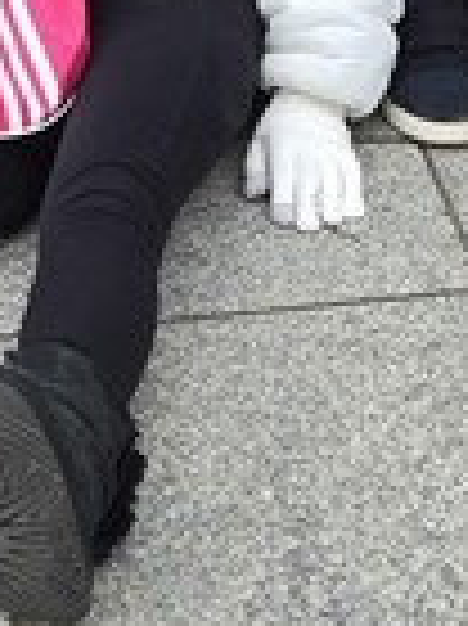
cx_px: 130
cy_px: -892
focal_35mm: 170
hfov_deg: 8.7
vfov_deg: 10.1
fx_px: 3069
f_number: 1.8
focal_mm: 5.4
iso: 25
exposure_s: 1/298
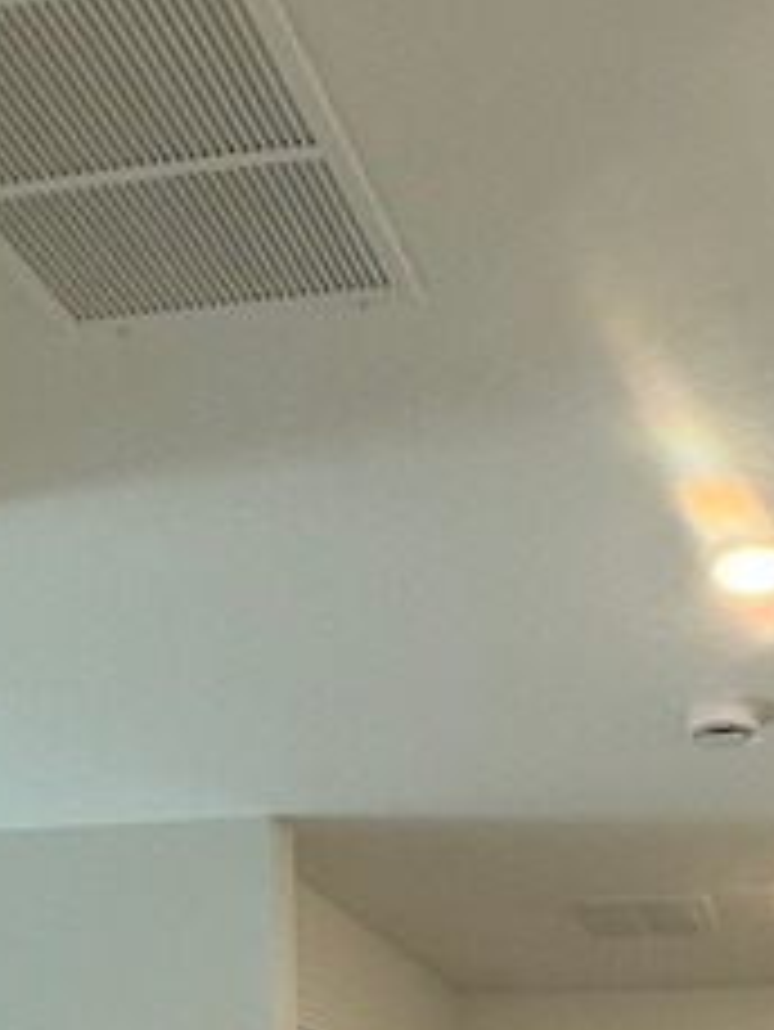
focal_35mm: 47
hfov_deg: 29.9
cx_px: 657
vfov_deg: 29.6
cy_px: 1435
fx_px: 1400
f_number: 2.2
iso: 250
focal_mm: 2.22
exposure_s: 1/120
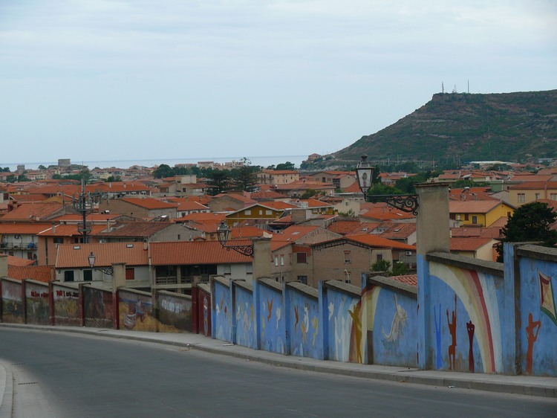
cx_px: 278
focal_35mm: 101
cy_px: 209
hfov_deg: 19.5
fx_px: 1625
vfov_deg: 14.6
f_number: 4
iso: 100
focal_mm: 21.3
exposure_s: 1/250
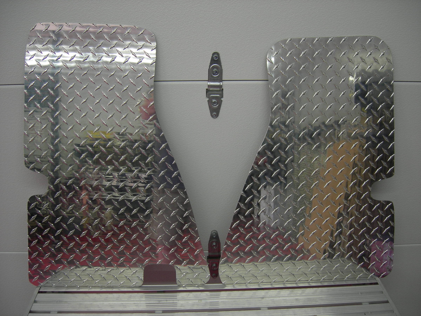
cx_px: 210
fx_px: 438
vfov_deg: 39.7
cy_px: 158
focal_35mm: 36
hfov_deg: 51.4
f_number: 2.7
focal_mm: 7.5
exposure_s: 1/47.6
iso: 64
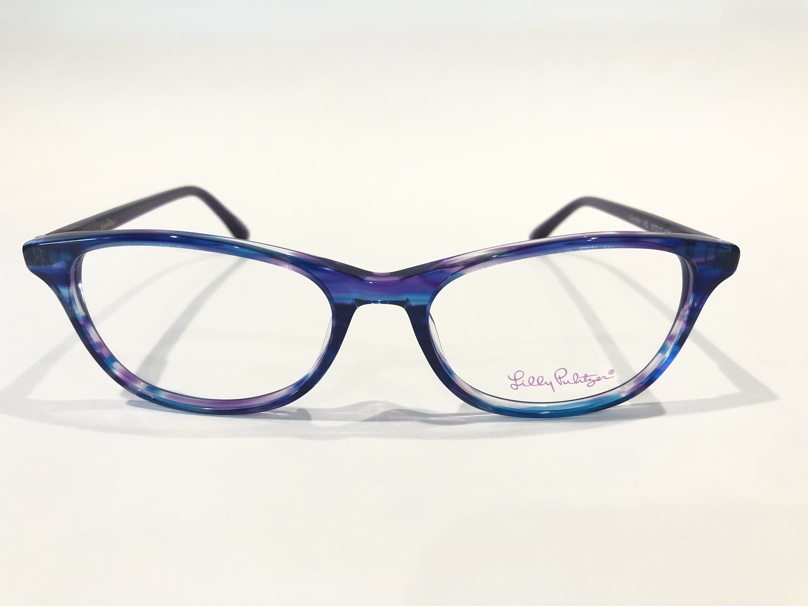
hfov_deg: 63.4
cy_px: 303
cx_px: 404
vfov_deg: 49.7
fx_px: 654
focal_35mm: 28
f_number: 1.8
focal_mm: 3.99
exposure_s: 1/30
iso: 40
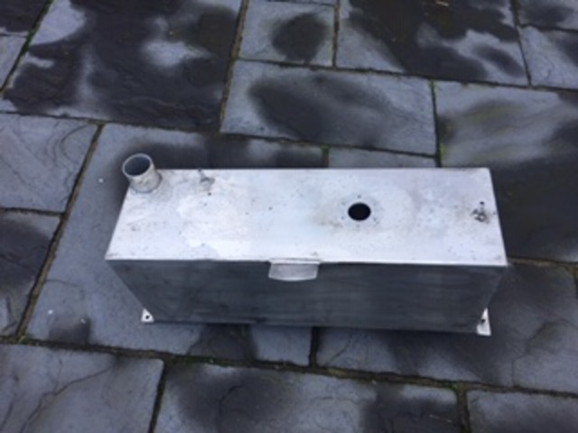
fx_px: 484
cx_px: 289
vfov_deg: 48.2
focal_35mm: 29
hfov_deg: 61.7
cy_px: 216
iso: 50
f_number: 2.2
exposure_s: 1/100
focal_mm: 4.15
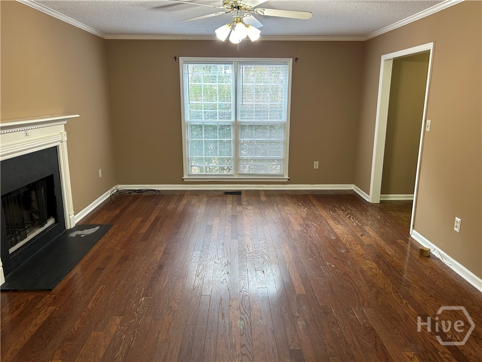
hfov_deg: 67.3
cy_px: 181
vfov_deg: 53.1
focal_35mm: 26
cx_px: 241
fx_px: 362
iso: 100
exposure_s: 1/60
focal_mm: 5.7
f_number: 1.5
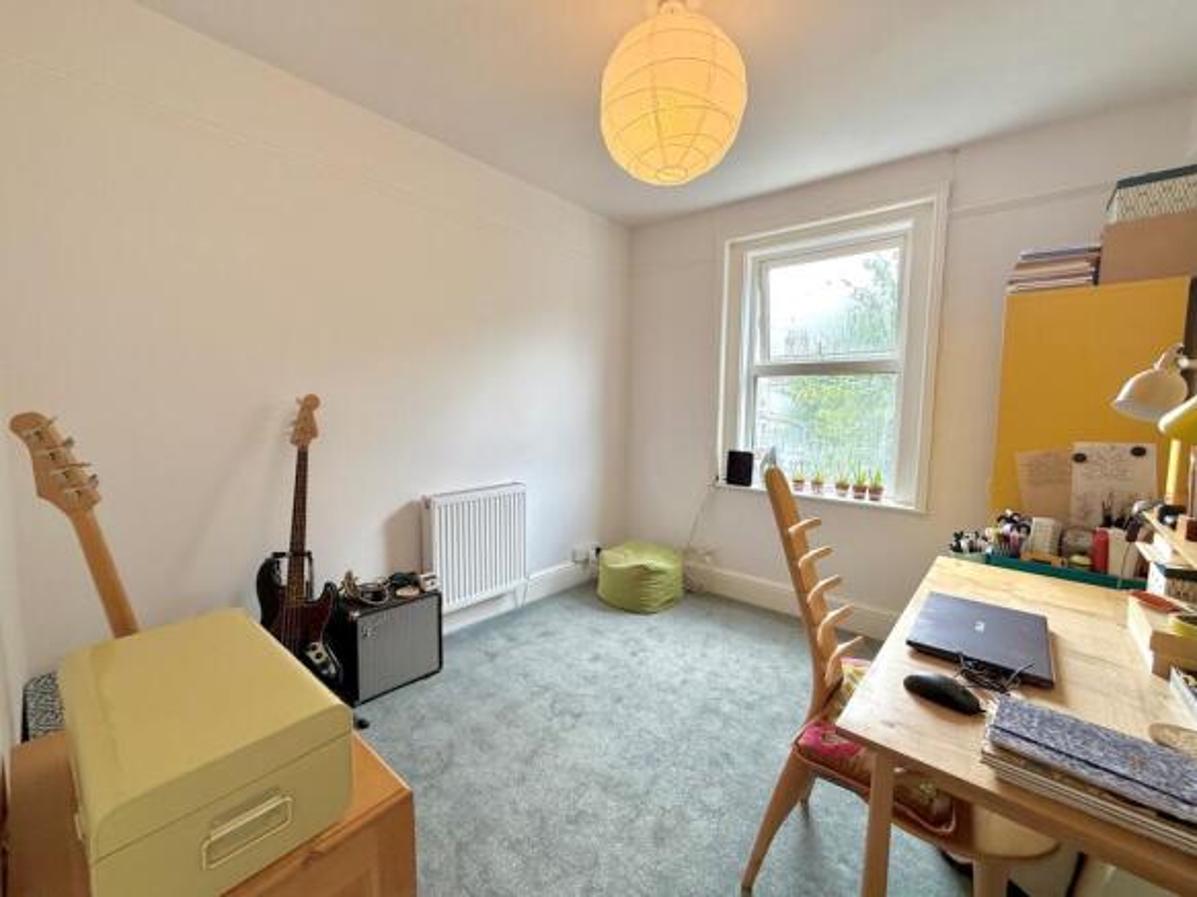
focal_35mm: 14
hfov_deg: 102.1
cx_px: 598
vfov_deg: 85.7
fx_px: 484
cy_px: 448
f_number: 2.2
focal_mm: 2.22
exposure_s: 1/100
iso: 64
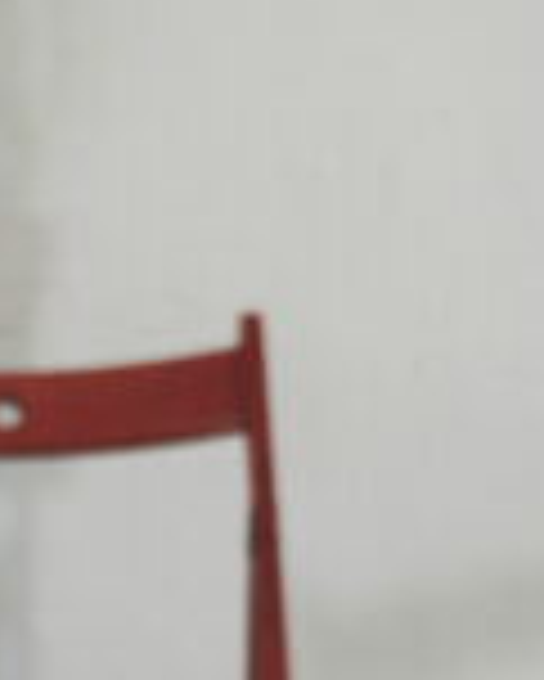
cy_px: 1106
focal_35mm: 191
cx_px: -342
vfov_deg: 9.7
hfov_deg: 7.9
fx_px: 3840
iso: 640
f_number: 2.8
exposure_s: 1/320
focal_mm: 30
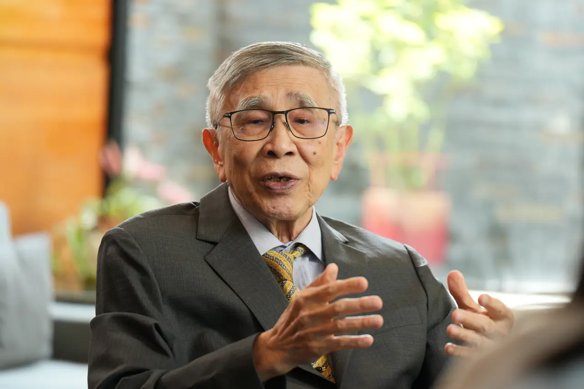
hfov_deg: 11.5
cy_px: 194
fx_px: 2903
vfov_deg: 7.7
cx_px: 292
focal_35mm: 179
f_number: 4
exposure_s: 1/160
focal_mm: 179
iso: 800
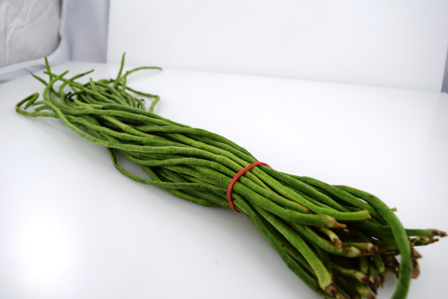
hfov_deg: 57.2
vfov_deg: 40.0
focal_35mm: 33
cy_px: 150
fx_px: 411
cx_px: 224
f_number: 5.6
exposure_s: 1/125
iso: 250
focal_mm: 22
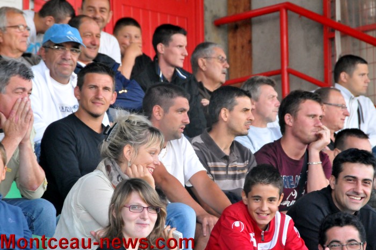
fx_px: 3130
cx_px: 188
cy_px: 125
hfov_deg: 6.9
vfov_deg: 4.6
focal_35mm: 300
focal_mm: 200
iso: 3200
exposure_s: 1/250
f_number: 11
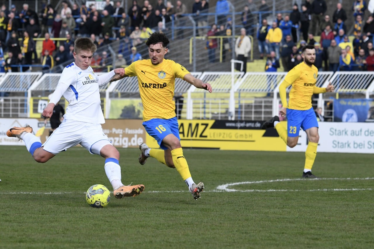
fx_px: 2181
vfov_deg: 6.5
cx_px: 187
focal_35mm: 210
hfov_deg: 9.8
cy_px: 124
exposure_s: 1/2500
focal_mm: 210
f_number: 8
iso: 1600
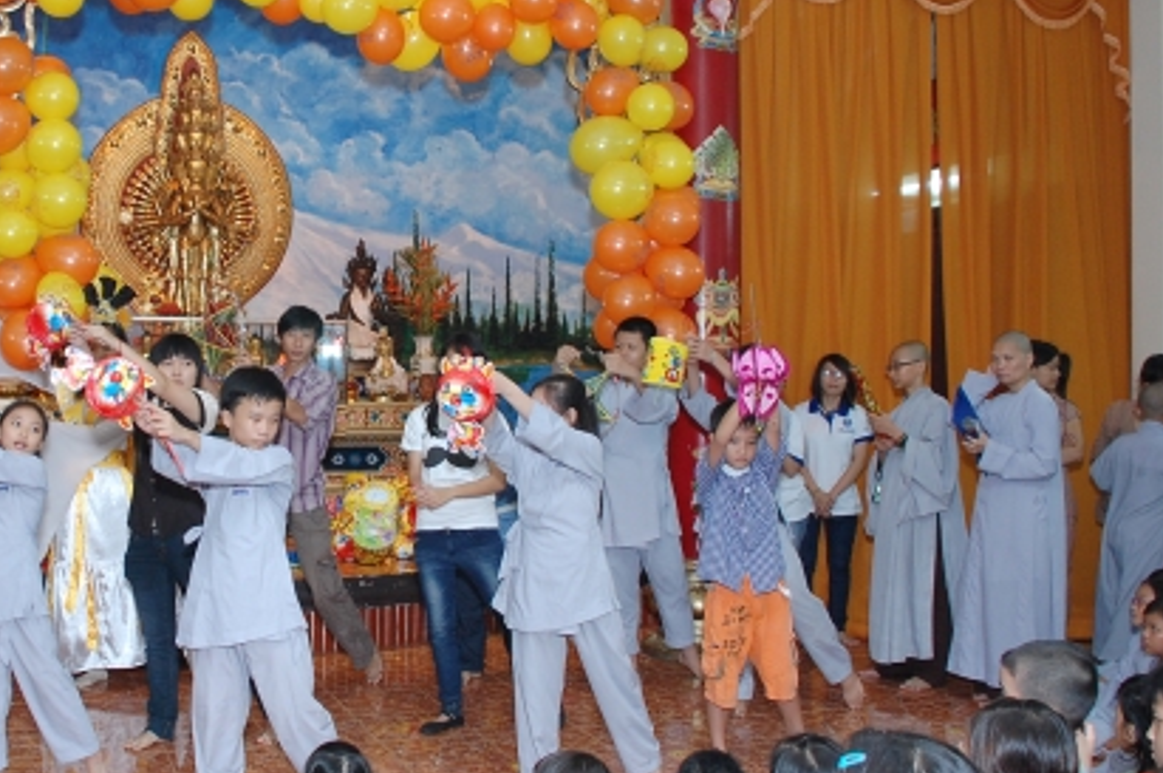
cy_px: 338
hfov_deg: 45.1
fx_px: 1355
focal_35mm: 42
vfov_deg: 31.8
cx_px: 308
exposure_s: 1/60
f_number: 3.5
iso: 800
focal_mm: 18
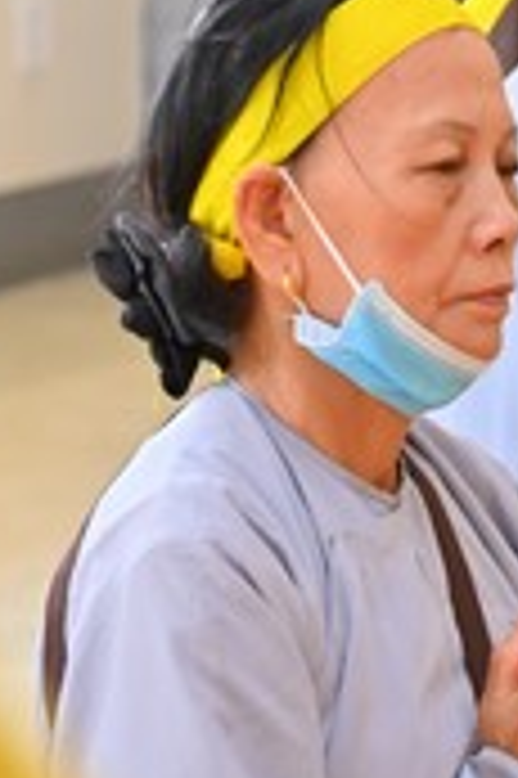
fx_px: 5276
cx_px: 696
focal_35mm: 244
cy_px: 319
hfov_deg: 5.6
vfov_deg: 8.4
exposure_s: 1/100
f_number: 4
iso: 1000
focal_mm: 65
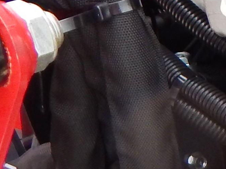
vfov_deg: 6.9
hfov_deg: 7.7
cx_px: 727
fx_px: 1404
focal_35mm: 215
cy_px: 207
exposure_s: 1/200
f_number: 3.2
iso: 125
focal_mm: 5.6
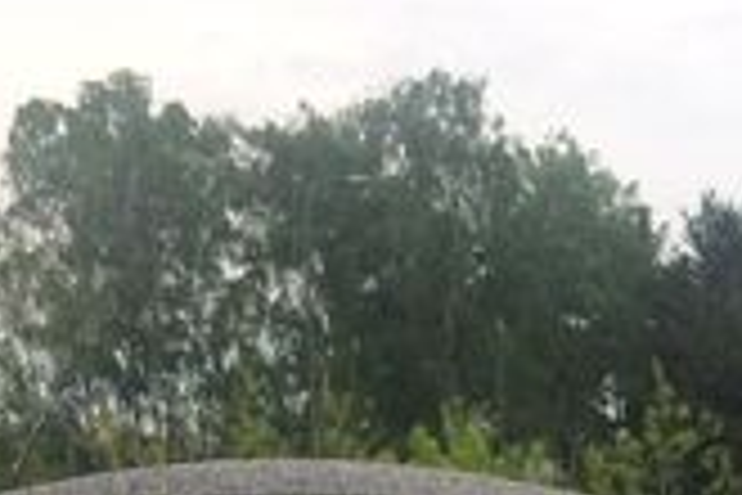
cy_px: 1004
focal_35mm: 117
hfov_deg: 16.7
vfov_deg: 10.7
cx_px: 904
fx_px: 2411
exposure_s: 1/684
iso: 32
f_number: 2.2
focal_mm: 4.15
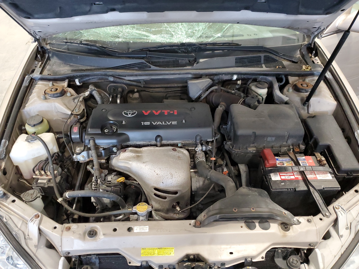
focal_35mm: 26
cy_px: 134
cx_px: 180
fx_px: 270
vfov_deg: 53.1
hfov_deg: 67.3
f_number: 1.5
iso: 352
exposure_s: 1/60.2
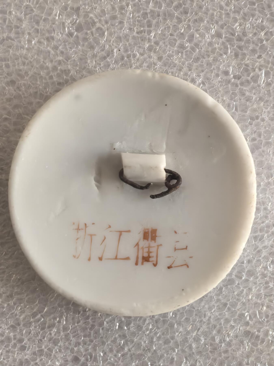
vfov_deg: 15.1
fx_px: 1383
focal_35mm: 131
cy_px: 183
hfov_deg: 11.3
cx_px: 137
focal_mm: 14.6
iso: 1000
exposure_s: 1/100
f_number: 3
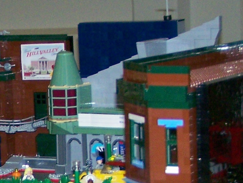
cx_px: -71
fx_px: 1349
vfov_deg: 7.7
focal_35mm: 192
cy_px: 202
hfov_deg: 10.1
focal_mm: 8
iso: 160
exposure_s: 1/60
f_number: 3
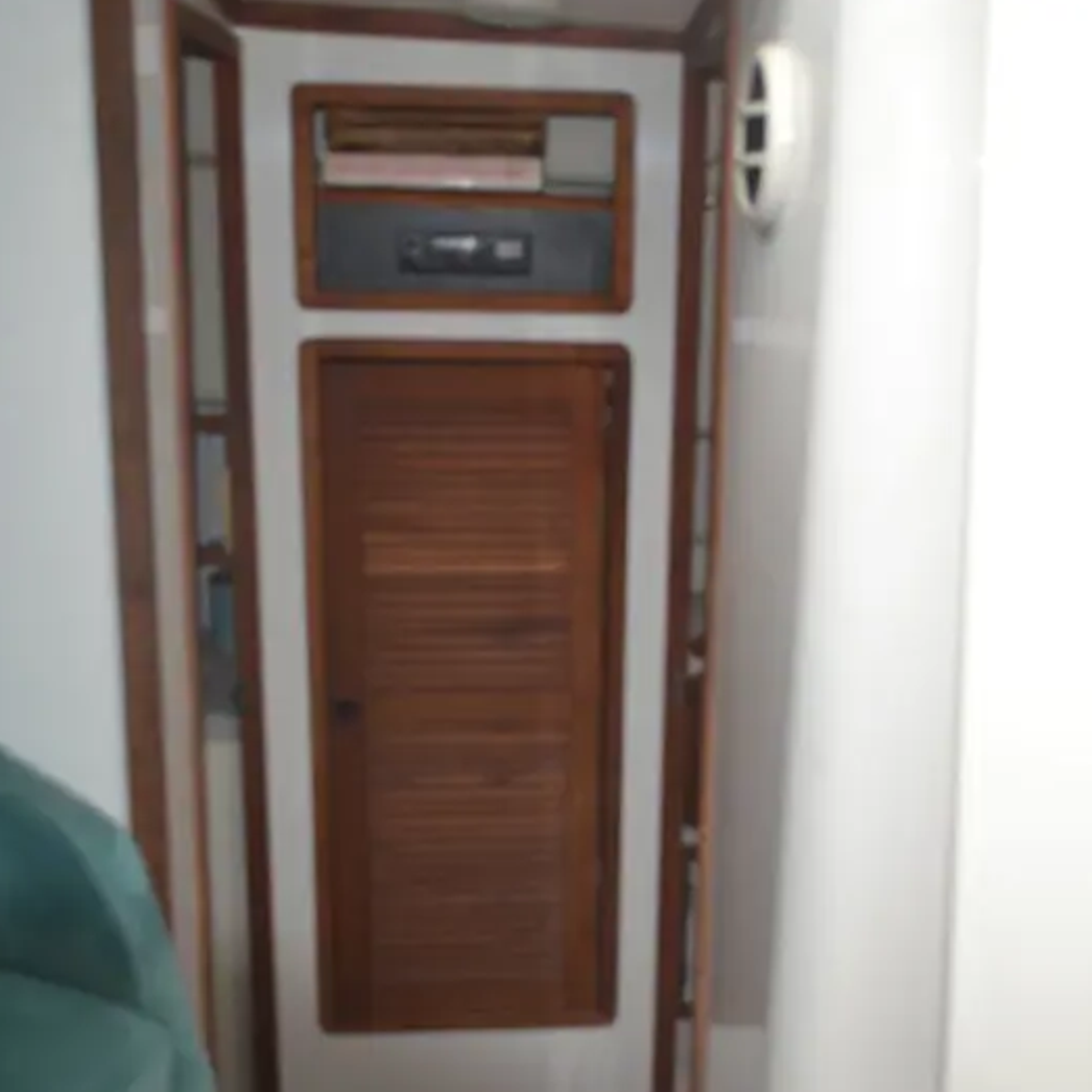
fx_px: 1392
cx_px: 654
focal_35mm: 39
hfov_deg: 42.6
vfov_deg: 42.8
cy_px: 544
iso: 100
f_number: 4
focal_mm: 20
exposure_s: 1/160
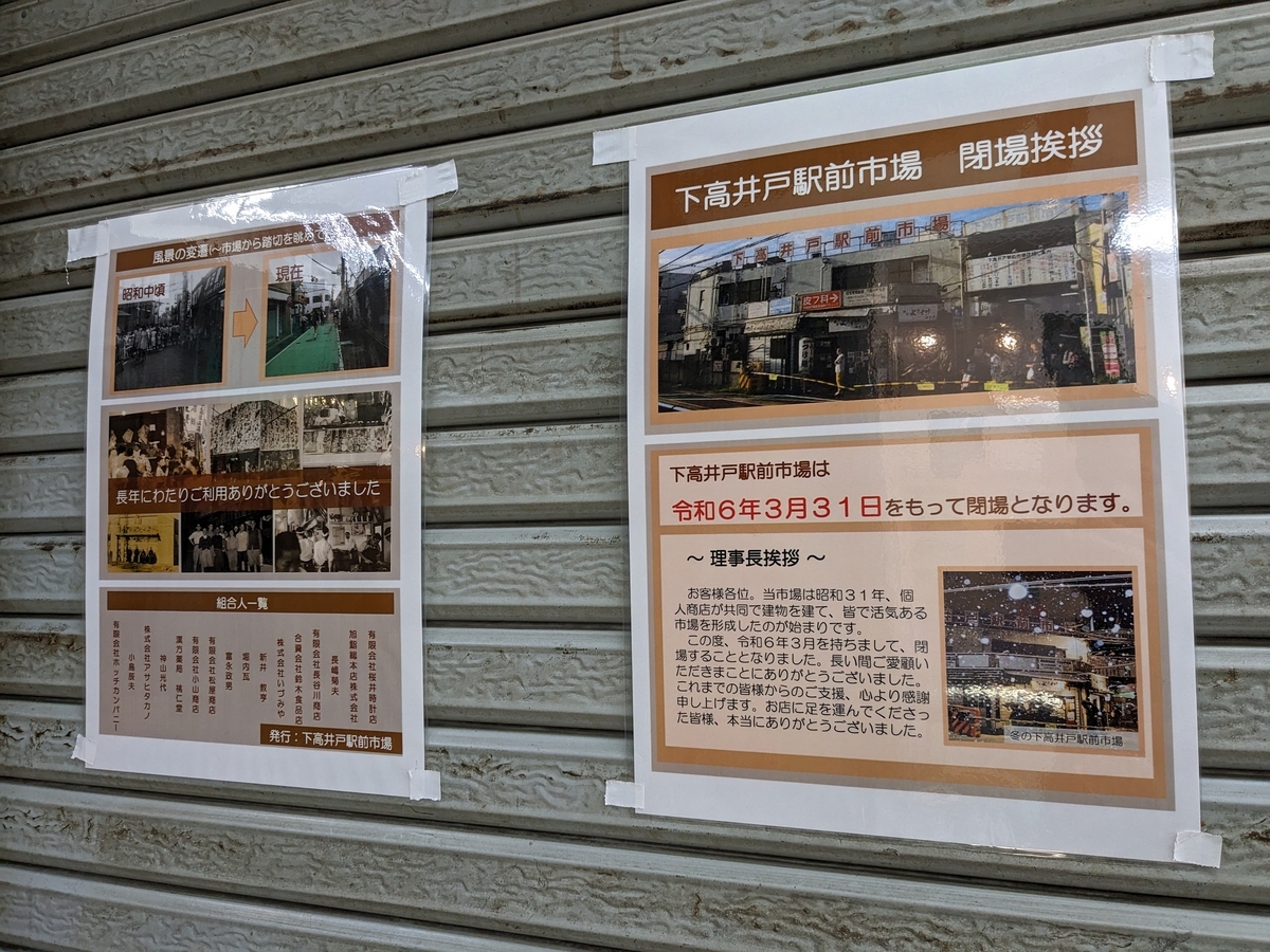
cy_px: 476
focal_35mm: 27
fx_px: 991
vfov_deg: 51.4
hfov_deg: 65.3
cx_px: 635
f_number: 1.73
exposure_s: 1/99.9
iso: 159
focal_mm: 4.38
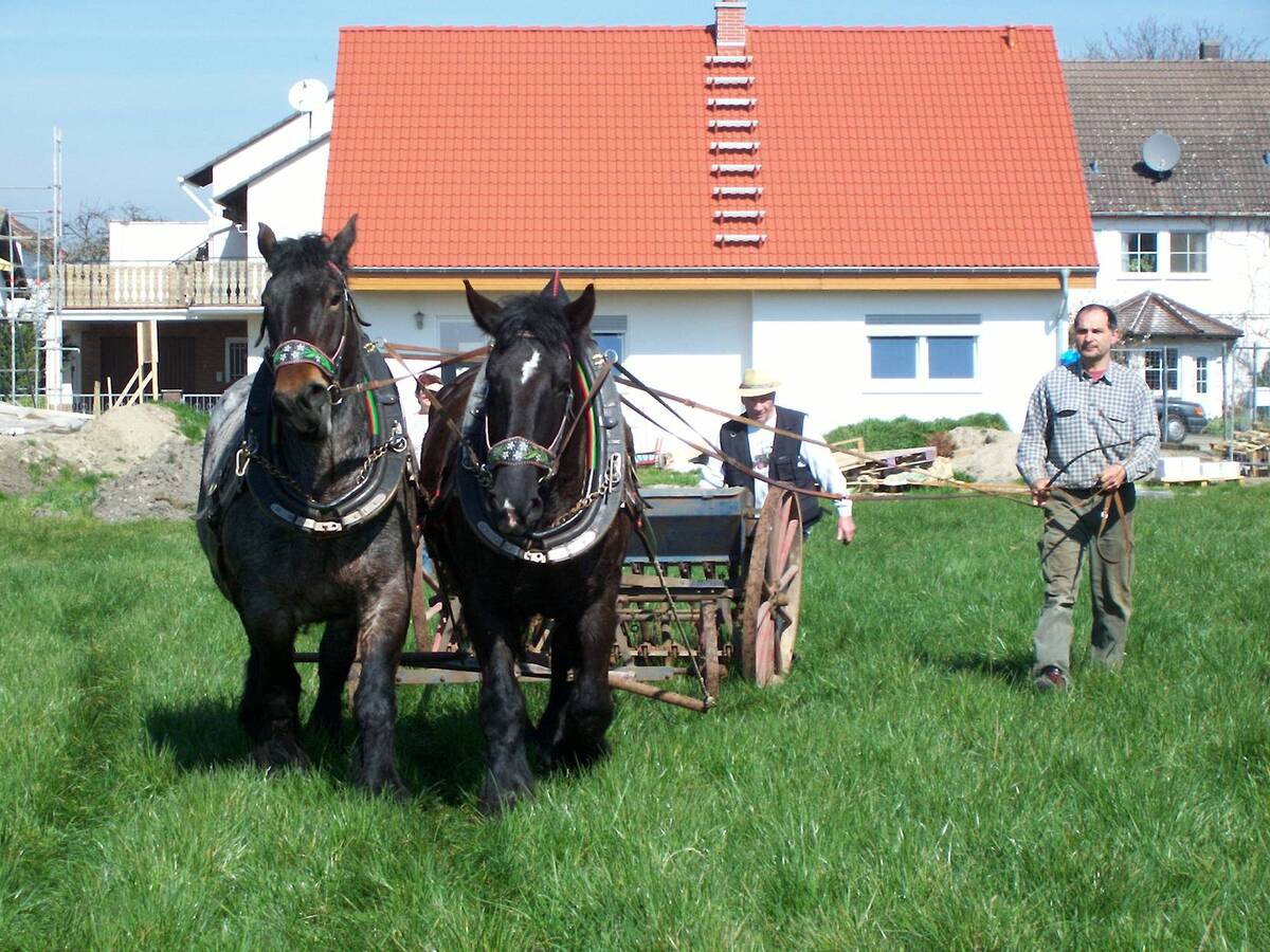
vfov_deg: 14.5
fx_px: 3742
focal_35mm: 102
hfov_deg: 19.3
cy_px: 476
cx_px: 635
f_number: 4.6
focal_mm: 16.8
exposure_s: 1/456
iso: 80
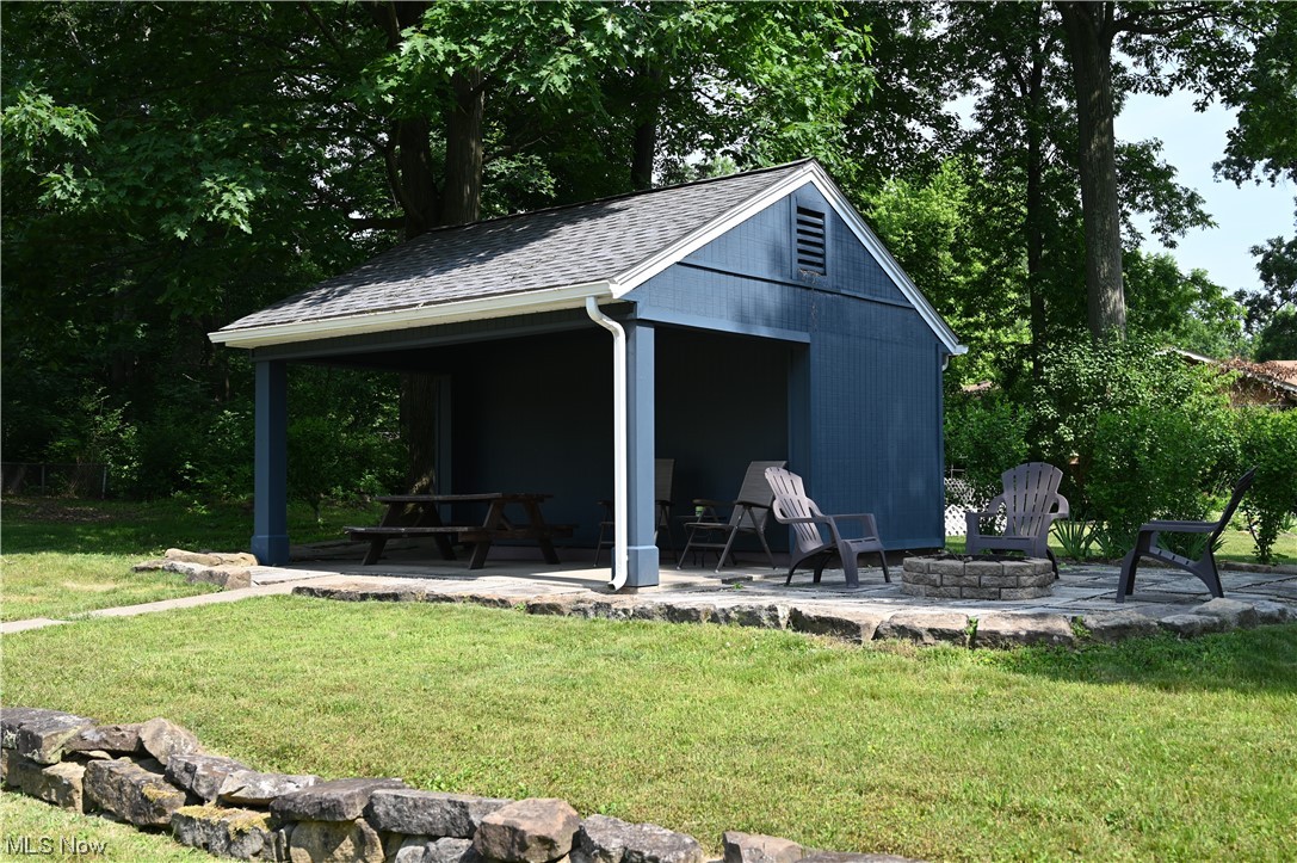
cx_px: 648
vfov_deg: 35.0
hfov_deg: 50.7
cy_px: 432
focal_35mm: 38
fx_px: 1368
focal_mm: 38
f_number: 5.6
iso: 125
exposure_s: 1/250
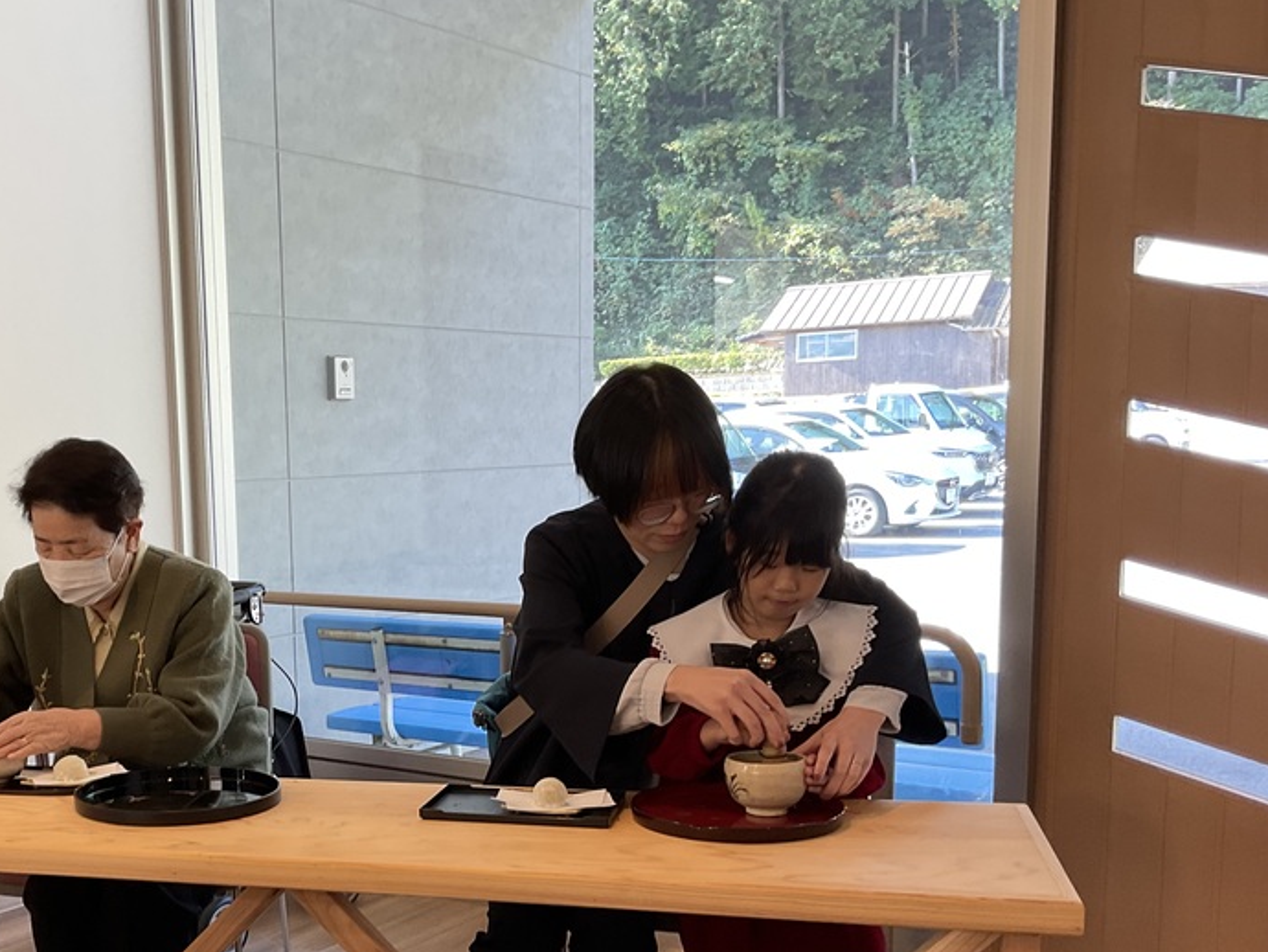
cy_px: 671
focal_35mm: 42
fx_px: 1539
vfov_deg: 33.9
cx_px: 351
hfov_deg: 43.6
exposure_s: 1/60
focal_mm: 3
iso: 50
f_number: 1.8
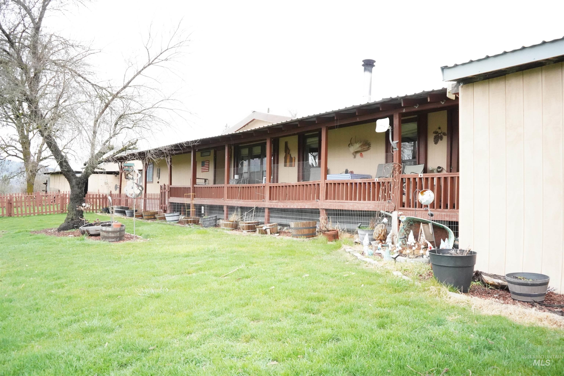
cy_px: 188
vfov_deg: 46.4
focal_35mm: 28
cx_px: 282
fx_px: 439
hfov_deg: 65.5
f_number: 3.5
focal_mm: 28
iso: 16000
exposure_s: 1/8000
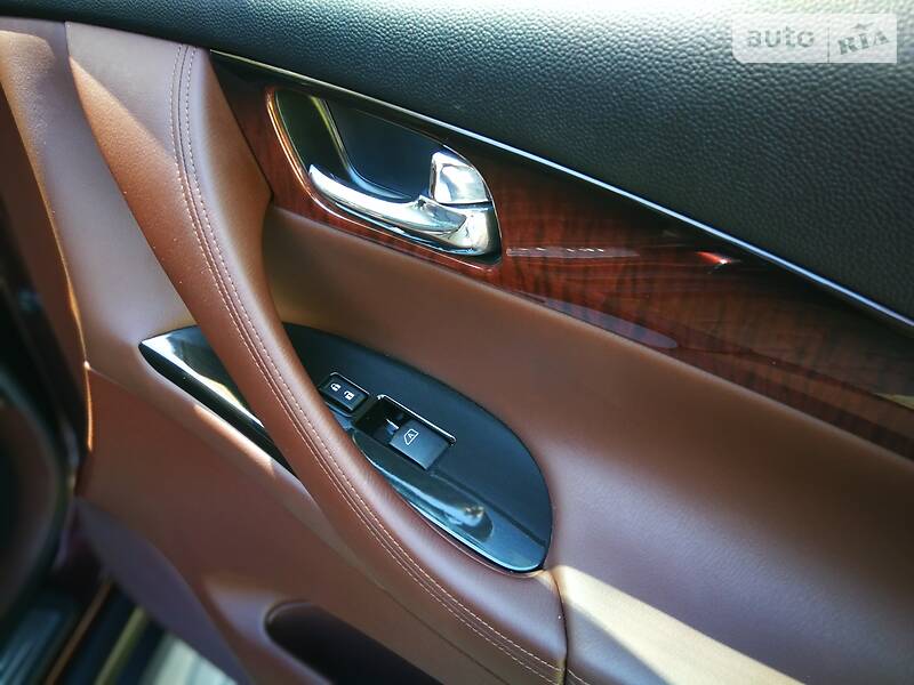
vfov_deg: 51.4
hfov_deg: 65.3
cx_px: 457
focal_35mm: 27
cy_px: 342
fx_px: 713
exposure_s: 1/40
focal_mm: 4
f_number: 4
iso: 200
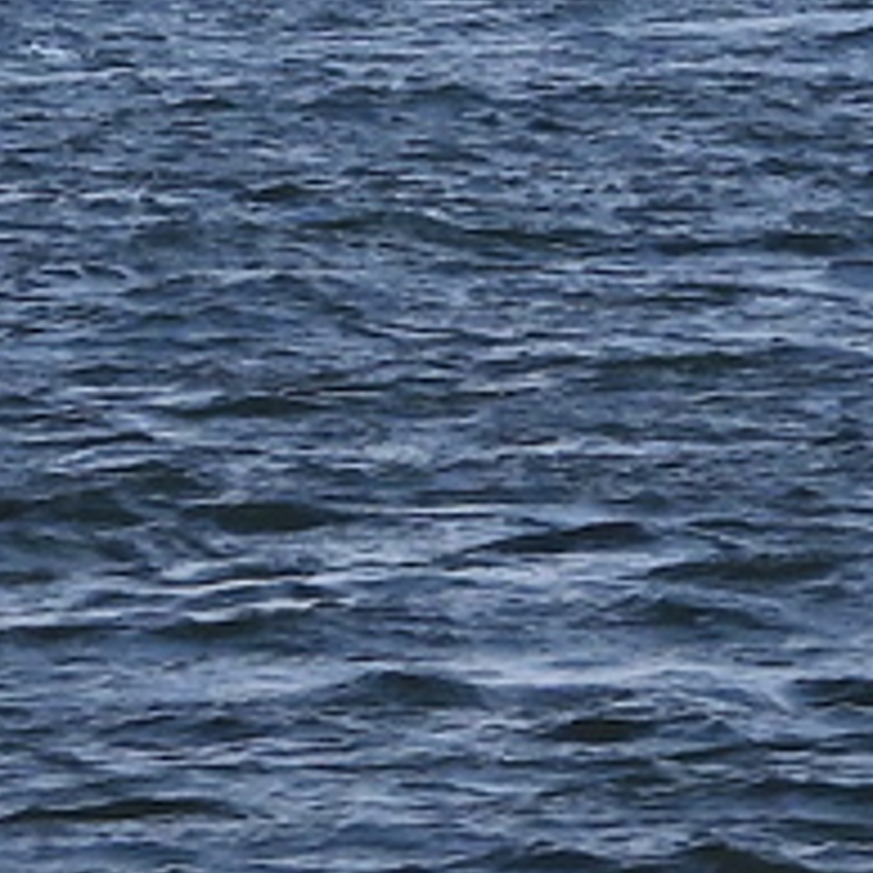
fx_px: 74756
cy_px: -405
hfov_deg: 0.7
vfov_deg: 0.7
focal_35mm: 2620
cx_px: -855
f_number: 5
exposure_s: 1/800
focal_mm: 80.3
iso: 100
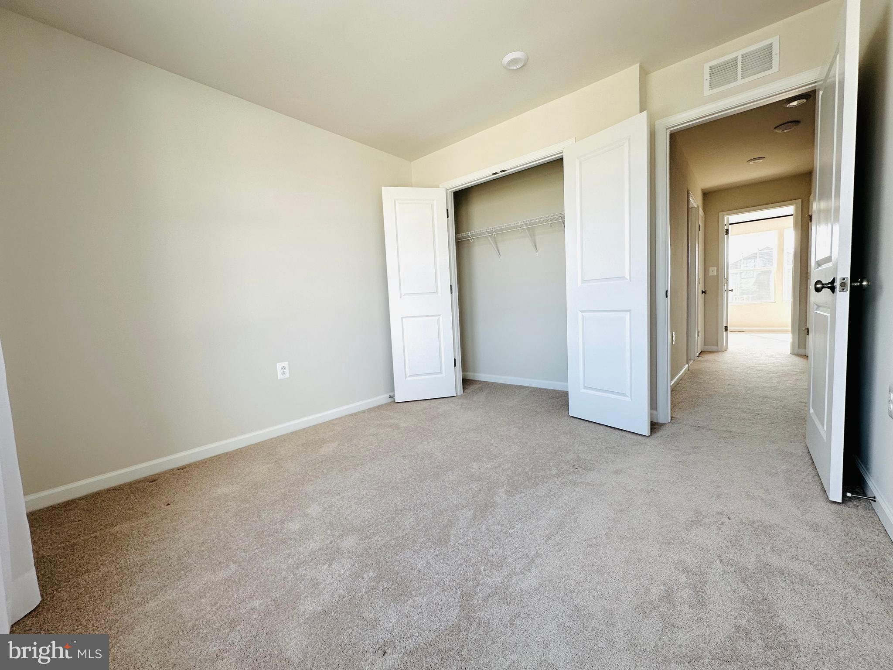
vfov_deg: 85.7
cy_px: 335
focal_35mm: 14
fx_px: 361
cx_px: 446
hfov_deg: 102.1
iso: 64
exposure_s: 1/99
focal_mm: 2.22
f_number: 2.2
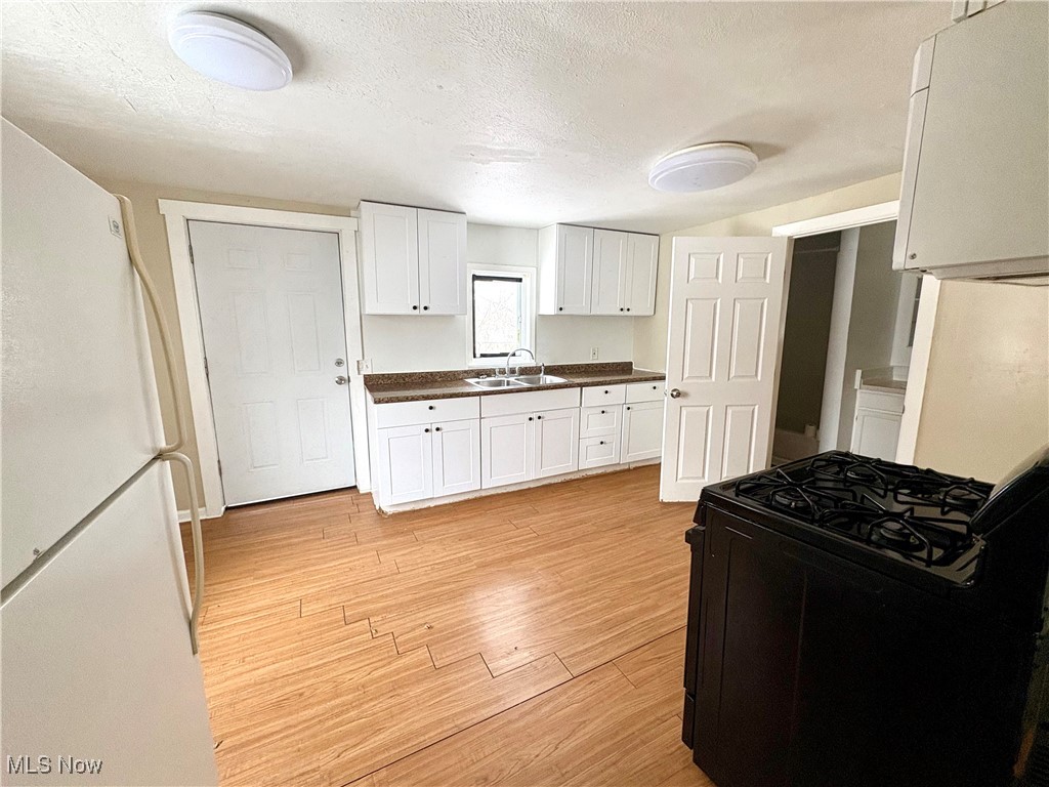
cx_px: 524
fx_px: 424
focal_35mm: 14
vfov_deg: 85.7
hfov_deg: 102.1
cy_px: 394
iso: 200
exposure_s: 1/99
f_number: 2.2
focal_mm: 2.22
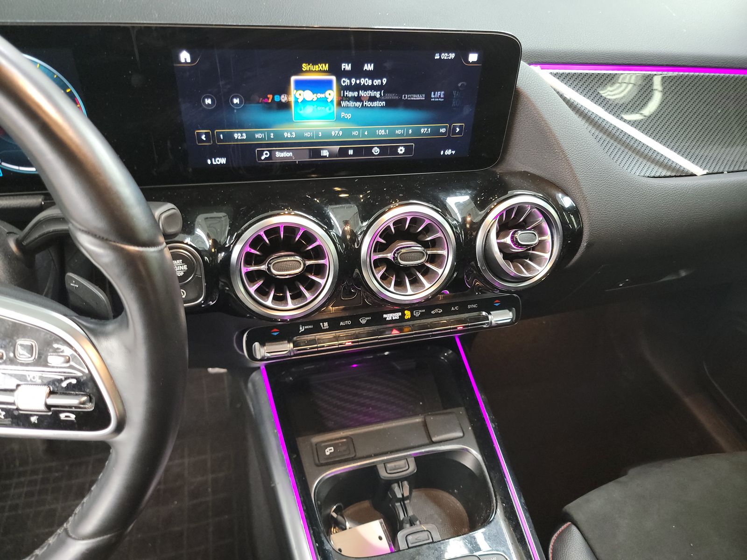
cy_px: 280
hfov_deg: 71.6
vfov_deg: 56.8
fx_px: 518
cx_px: 374
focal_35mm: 24
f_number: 1.8
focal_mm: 6.7
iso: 878
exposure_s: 1/19
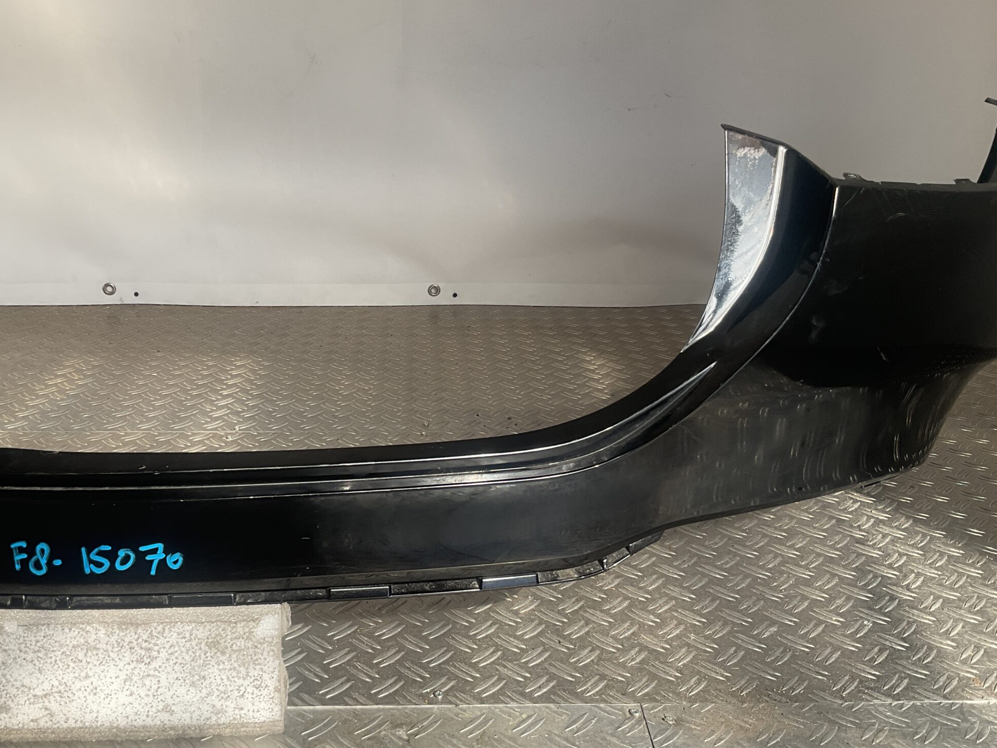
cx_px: 447
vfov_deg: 37.7
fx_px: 1094
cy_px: 357
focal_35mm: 38
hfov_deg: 48.9
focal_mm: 3
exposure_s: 1/586
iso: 16
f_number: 1.8
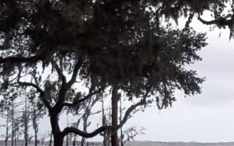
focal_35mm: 103
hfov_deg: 19.7
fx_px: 657
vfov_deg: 12.6
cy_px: 131
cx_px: 220
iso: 100
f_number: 3.1
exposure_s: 1/500
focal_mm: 6.5
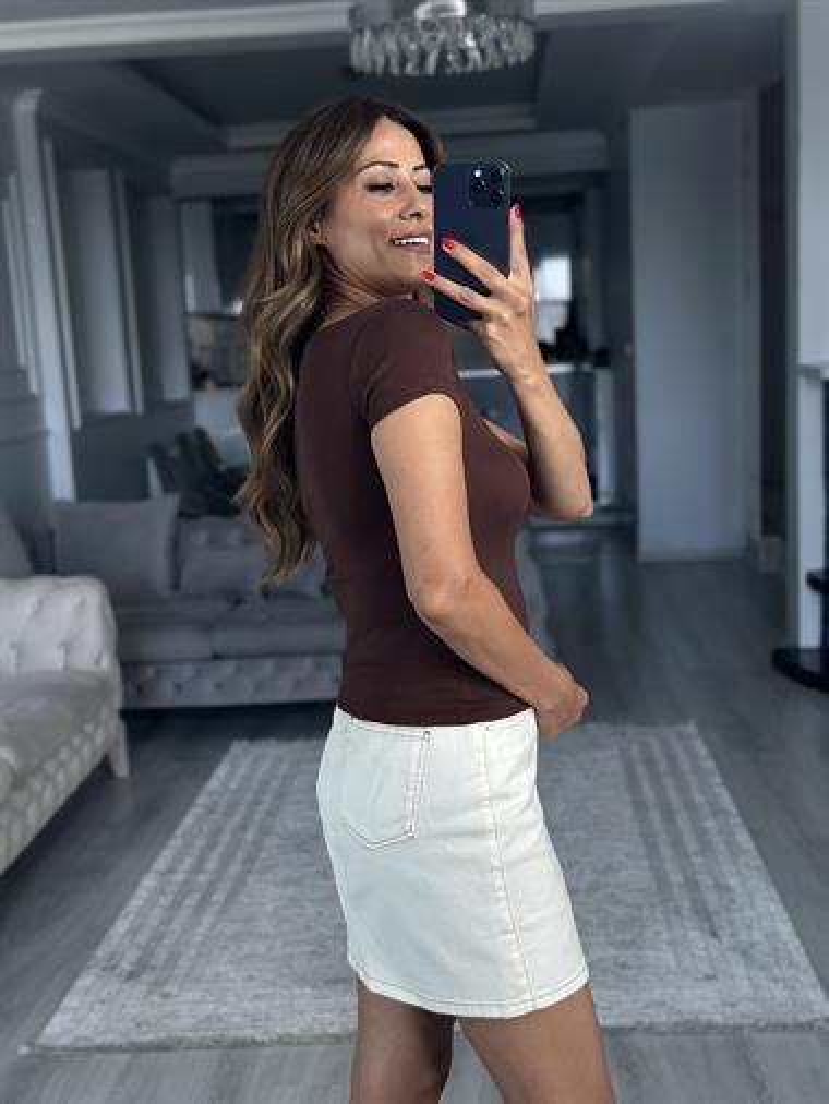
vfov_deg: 39.6
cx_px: 414
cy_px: 552
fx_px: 1531
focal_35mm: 48
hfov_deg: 30.3
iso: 80
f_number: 1.78
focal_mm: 6.86
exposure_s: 1/121
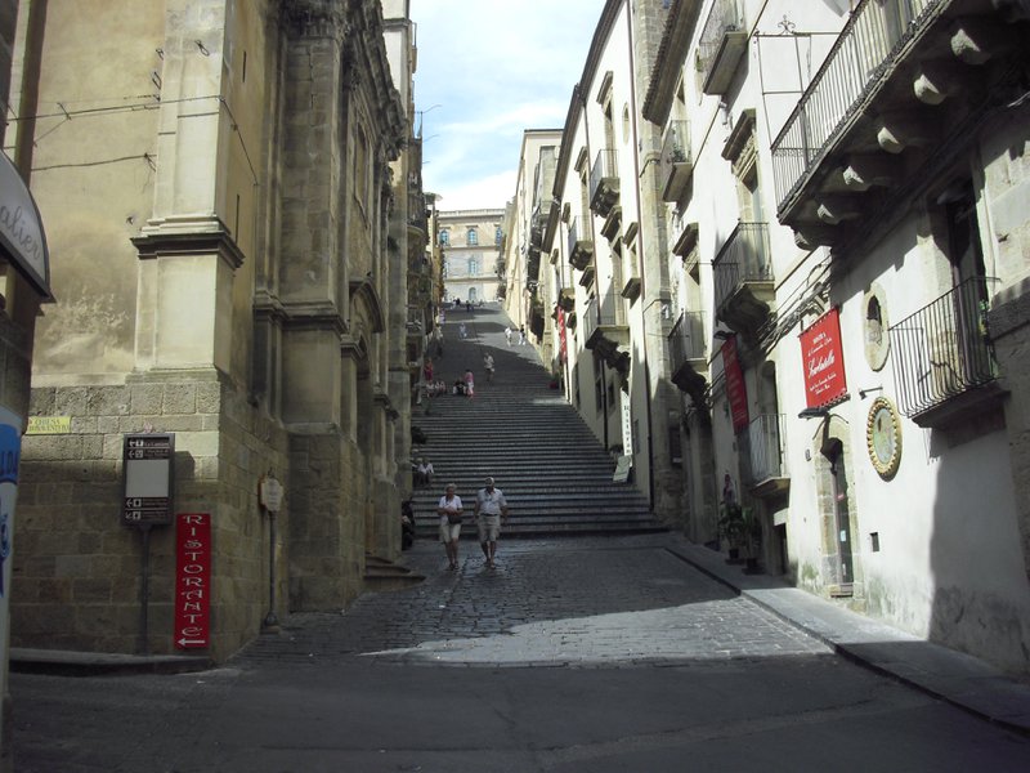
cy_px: 386
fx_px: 1131
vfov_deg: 37.7
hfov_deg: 49.0
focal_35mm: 38
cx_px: 515
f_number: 8
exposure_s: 1/200
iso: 100
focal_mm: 6.2
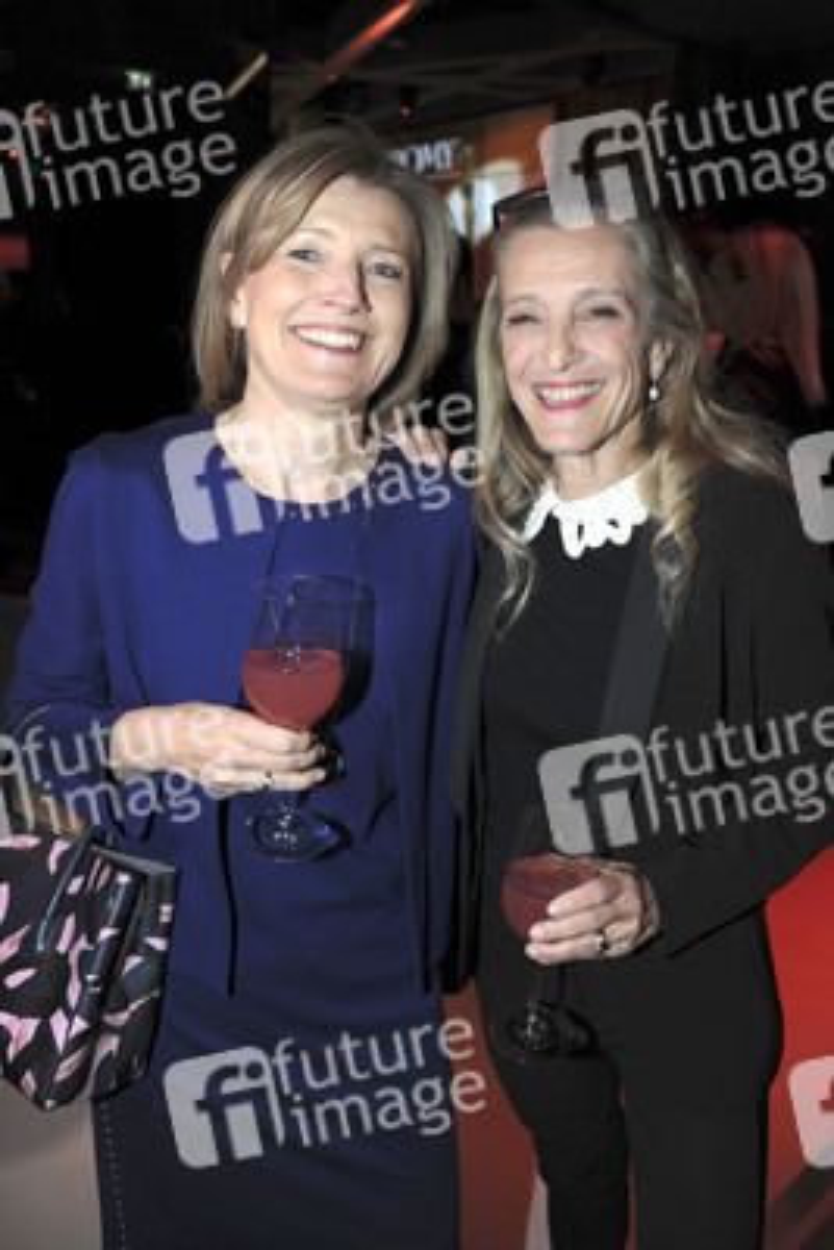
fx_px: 972
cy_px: 625
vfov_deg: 65.5
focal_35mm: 28
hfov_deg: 46.4
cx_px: 417
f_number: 3.5
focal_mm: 28
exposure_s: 1/250
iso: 800
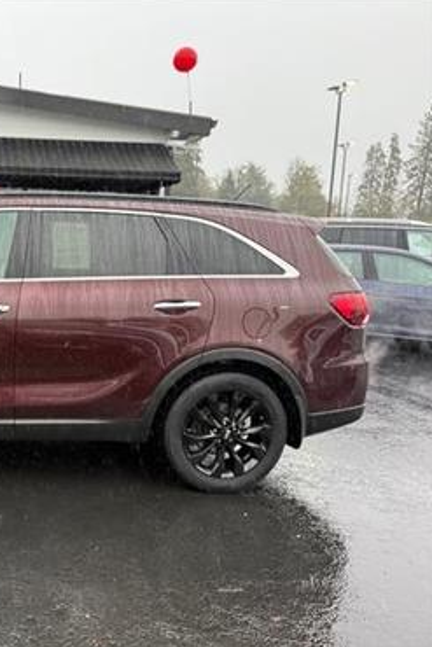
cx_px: -5
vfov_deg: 55.8
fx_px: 611
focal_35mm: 34
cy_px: 324
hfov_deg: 35.1
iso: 100
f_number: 1.78
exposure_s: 1/336
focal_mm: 6.76
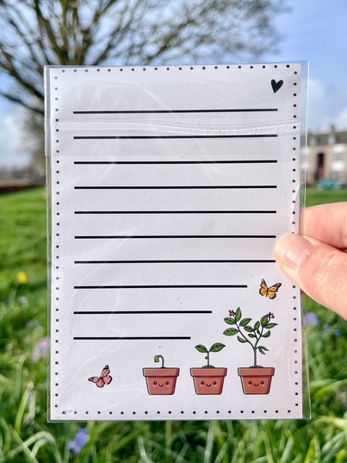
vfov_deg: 58.3
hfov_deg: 45.5
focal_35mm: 31
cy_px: 222
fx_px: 414
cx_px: 177
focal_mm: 5.1
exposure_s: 1/3876
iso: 50
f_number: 1.6
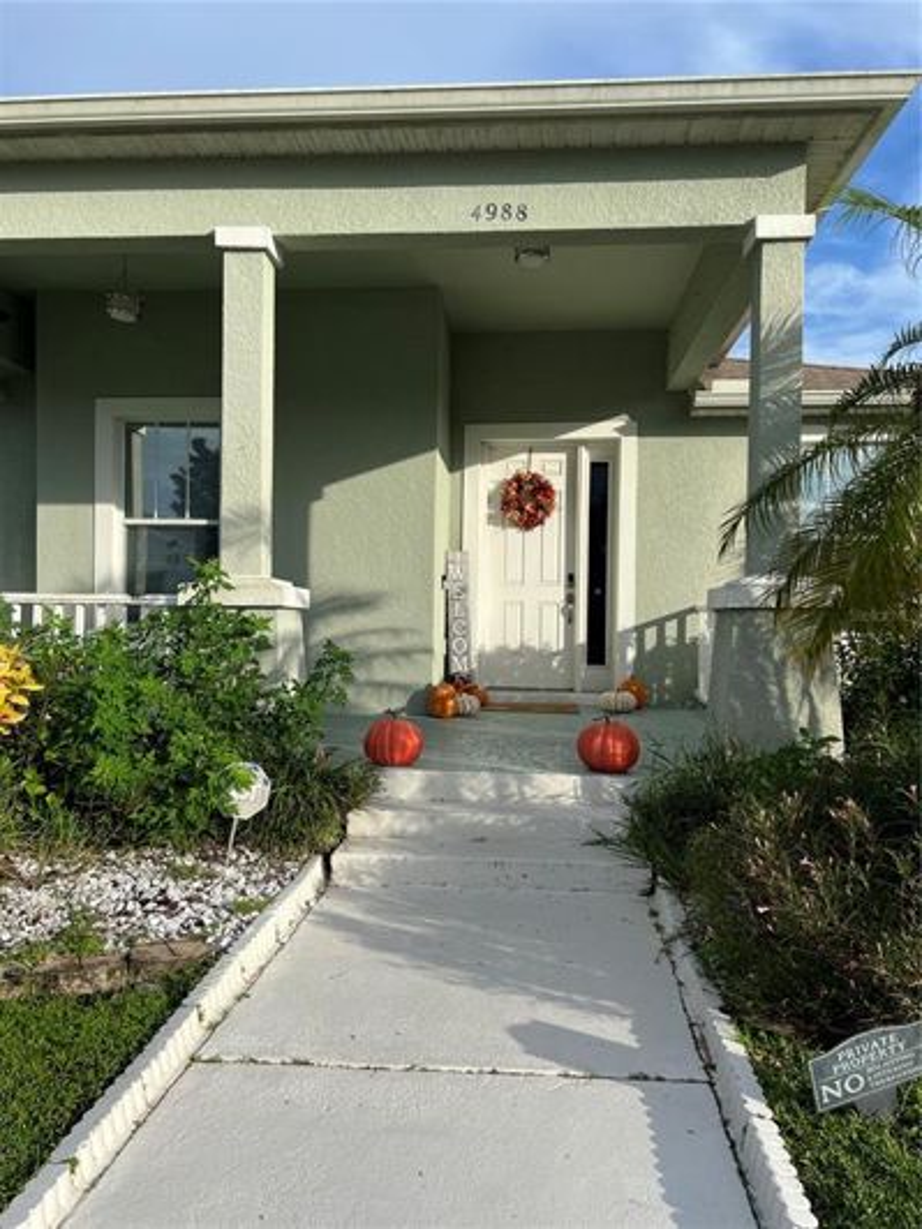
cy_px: 614
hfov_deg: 53.1
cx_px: 461
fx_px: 923
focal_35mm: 26
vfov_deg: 67.3
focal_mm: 5.7
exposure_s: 1/3968
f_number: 1.5
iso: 50
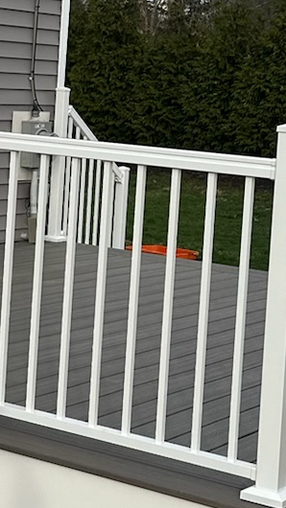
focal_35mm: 101
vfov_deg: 21.0
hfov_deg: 11.9
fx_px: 1362
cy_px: 156
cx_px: 24
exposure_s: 1/2591
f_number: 1.78
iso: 80
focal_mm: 6.86
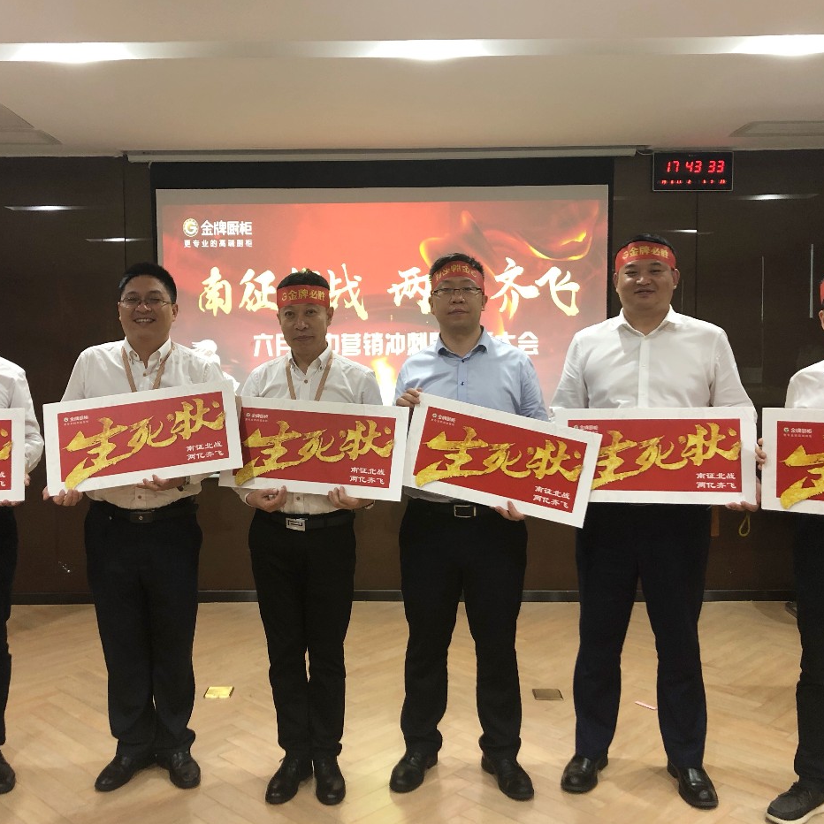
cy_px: 407
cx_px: 384
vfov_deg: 48.4
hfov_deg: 48.4
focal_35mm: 34
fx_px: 916
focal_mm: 3.99
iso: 64
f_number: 1.8
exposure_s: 1/15
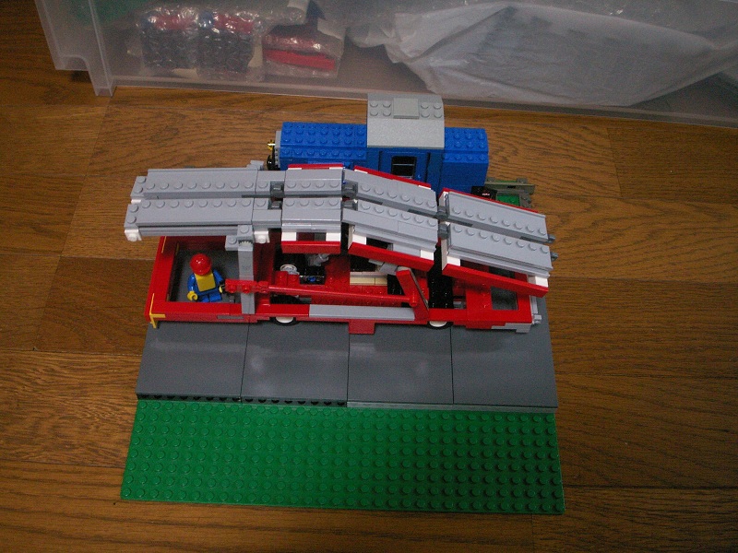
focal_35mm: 37
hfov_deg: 50.1
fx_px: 789
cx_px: 369
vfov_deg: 38.7
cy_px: 276
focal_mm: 7.7
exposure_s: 1/10
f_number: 3.5
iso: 160
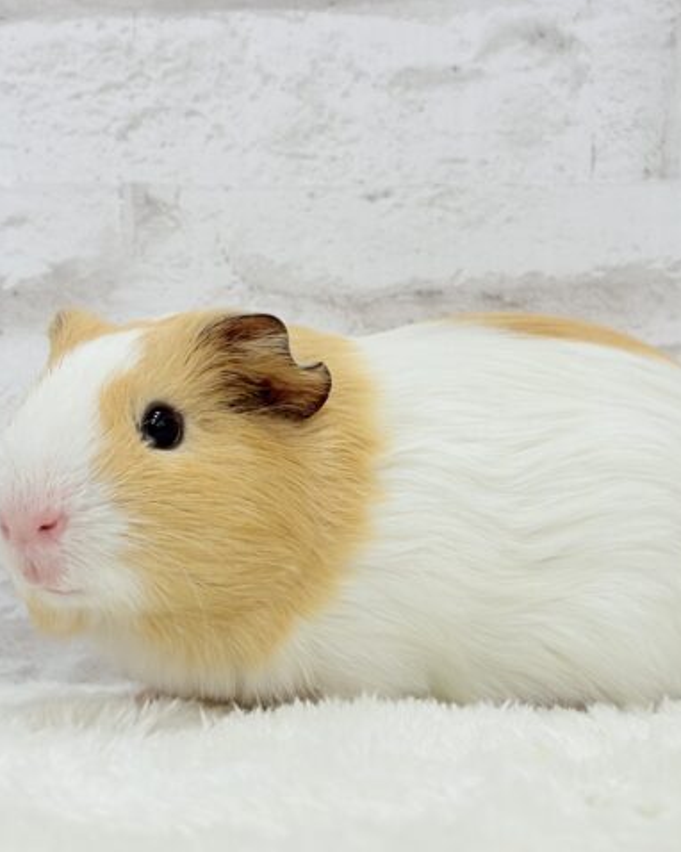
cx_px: 414
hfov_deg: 22.4
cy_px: 426
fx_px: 1714
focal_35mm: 68
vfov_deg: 27.9
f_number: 1.6
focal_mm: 5.96
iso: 64
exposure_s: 1/100
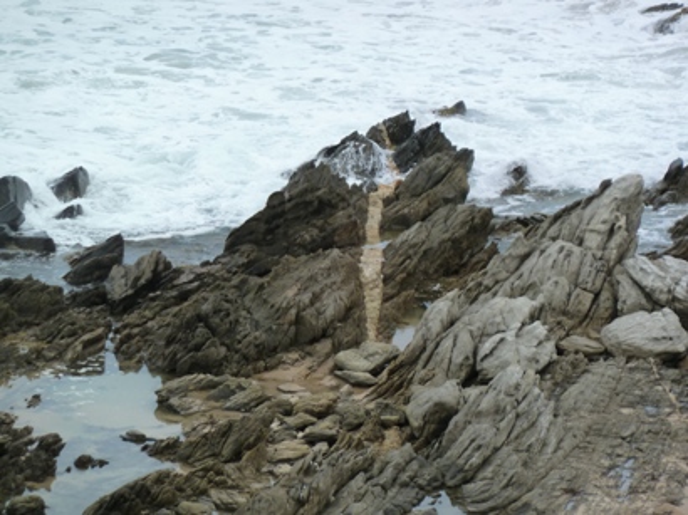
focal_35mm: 242
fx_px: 4807
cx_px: 344
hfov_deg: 8.2
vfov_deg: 6.1
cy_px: 258
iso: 125
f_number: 5
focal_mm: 39.7
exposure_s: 1/400
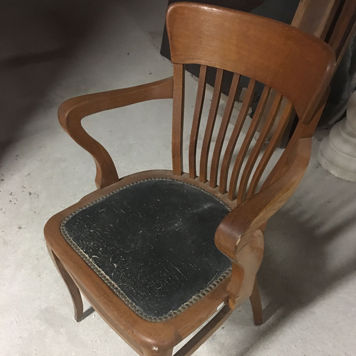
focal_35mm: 35
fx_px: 407
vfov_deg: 46.9
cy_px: 220
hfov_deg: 47.2
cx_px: 182
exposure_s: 1/4
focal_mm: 4.15
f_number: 2.2
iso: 100
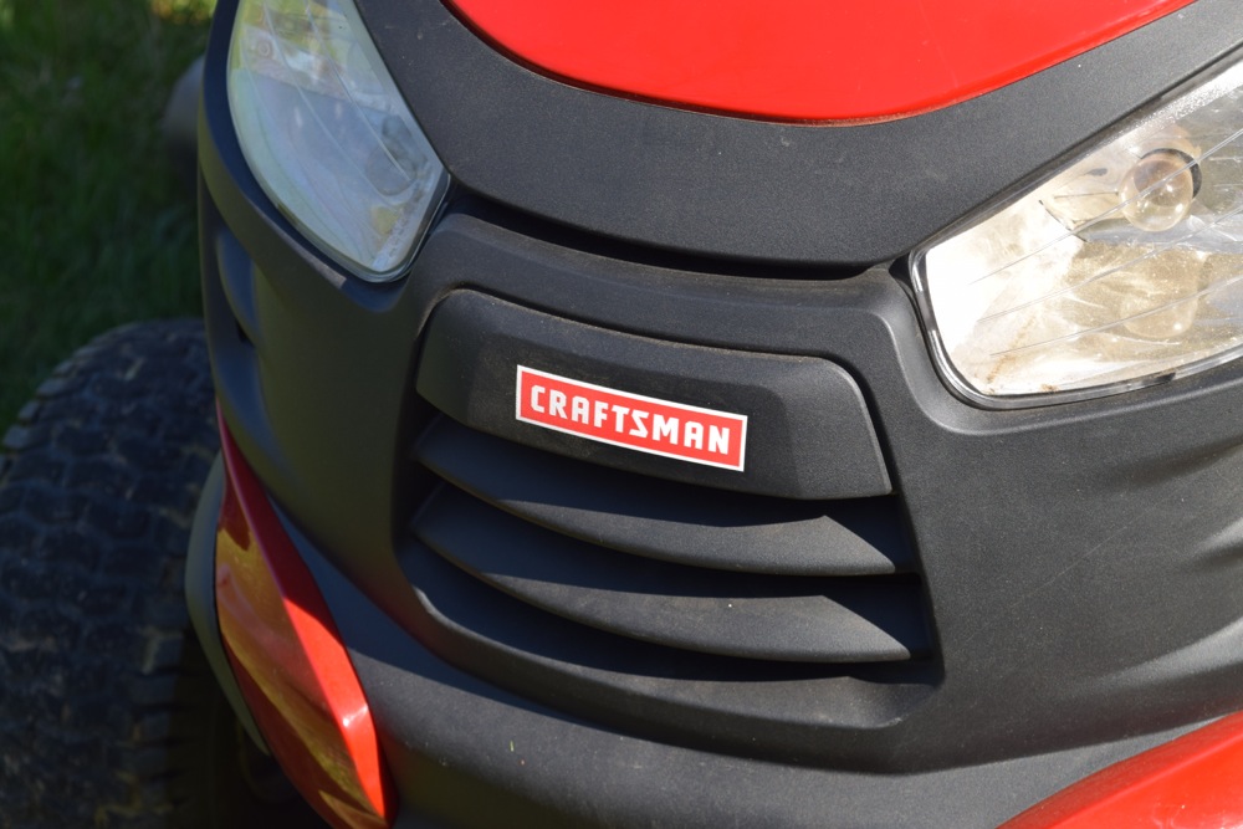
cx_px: 622
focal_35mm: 82
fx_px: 2849
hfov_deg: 24.6
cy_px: 414
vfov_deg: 16.6
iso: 100
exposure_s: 1/200
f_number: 7.1
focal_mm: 55
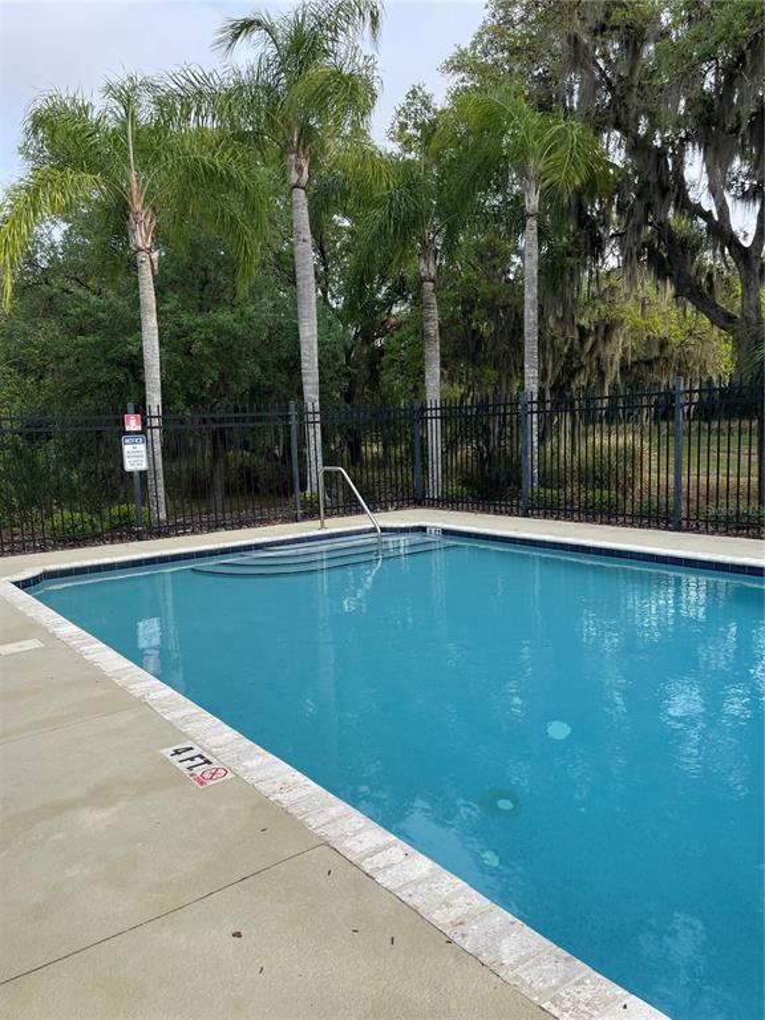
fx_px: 737
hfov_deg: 54.9
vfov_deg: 69.4
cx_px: 382
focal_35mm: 25
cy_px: 510
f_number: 1.6
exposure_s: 1/994
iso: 32
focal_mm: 5.1
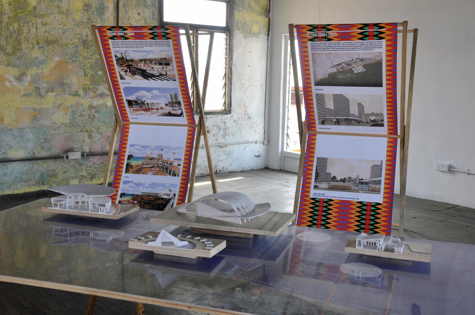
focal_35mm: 42
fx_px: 553
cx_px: 238
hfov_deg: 46.5
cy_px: 158
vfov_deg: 31.8
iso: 200
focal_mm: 28
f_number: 6.3
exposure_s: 1/50
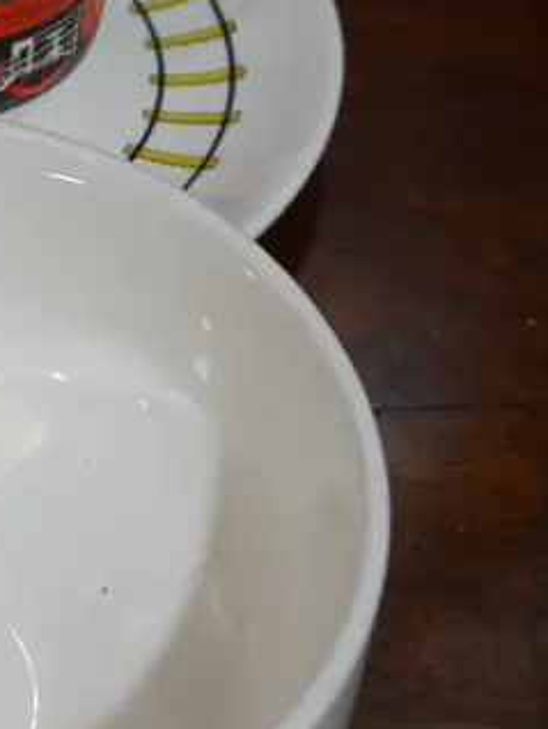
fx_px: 2445
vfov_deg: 16.7
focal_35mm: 116
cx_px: -104
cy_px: 55
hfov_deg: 12.5
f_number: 4
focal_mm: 18
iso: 200
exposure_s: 1/100
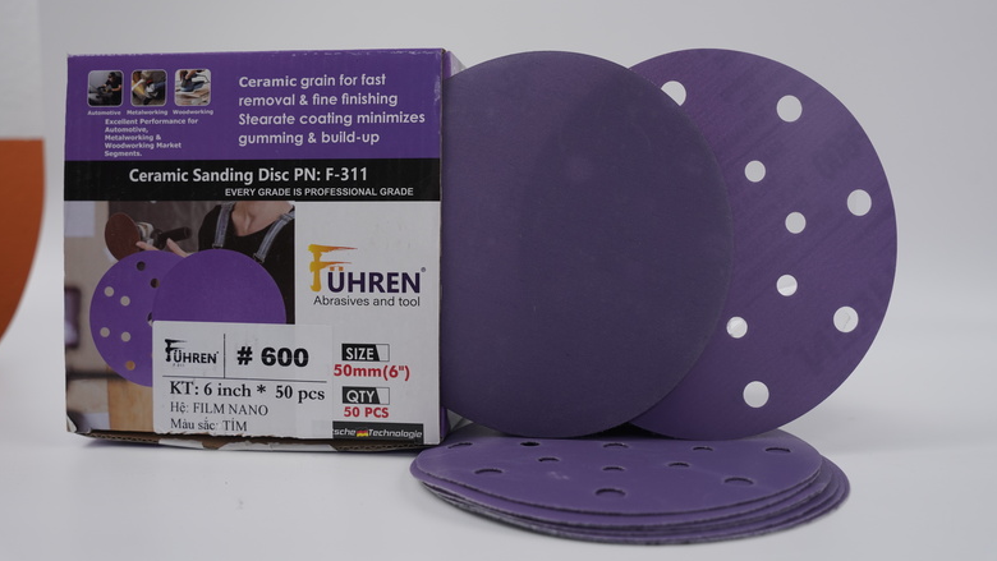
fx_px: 1137
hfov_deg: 47.4
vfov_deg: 27.7
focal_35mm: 43
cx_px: 500
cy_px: 242
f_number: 5.6
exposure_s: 1/125
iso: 500
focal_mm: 40
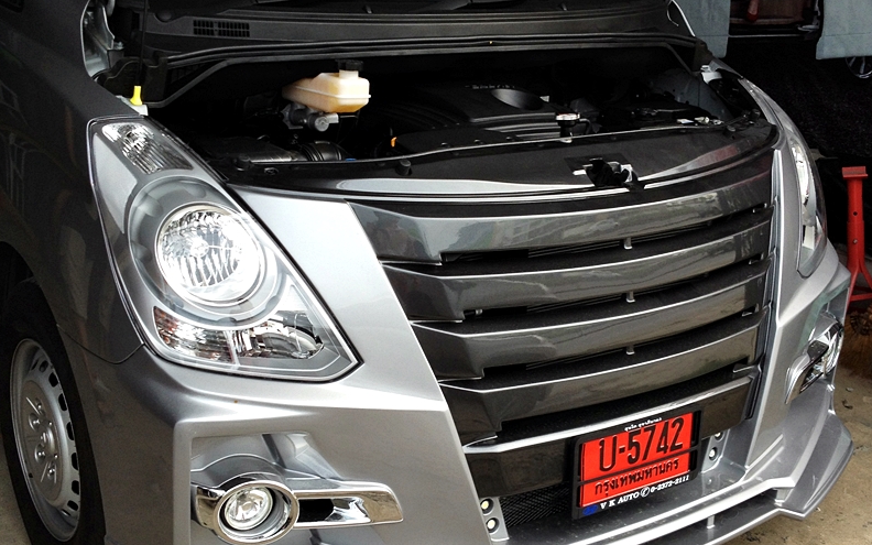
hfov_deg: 40.3
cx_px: 439
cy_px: 279
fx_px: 1188
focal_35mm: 50
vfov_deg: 25.8
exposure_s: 1/158
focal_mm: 4.28
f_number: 2.4
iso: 50
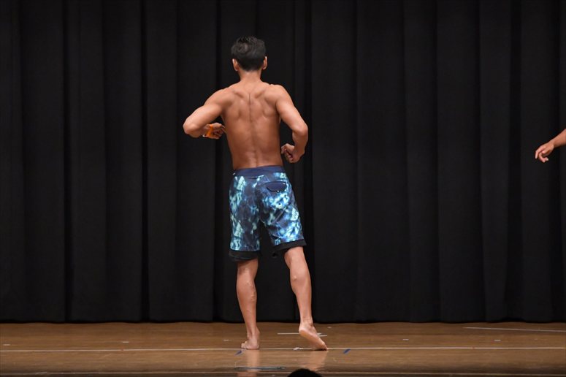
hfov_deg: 9.5
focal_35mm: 217
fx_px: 3410
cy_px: 188
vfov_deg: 6.3
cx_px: 283
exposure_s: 1/400
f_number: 5.6
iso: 6400
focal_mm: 145
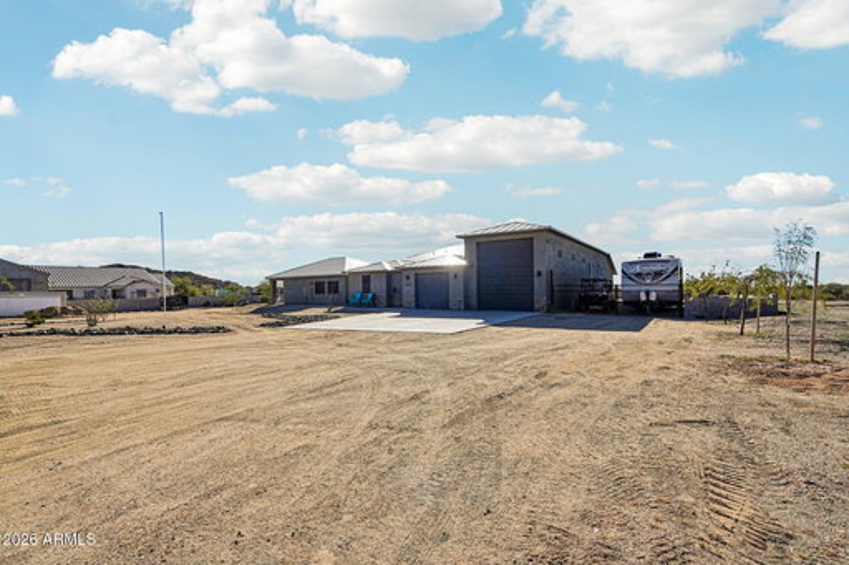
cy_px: 282
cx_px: 424
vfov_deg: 72.0
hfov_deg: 95.0
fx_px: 389
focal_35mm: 16
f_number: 10
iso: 400
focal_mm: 16.5
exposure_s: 1/1600
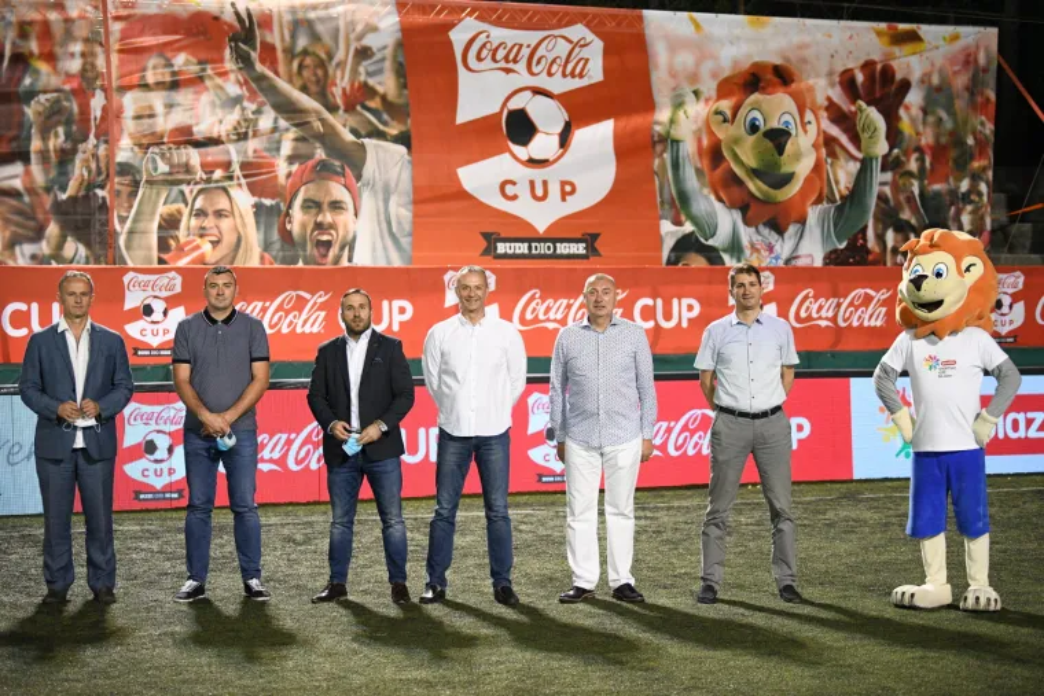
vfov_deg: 18.2
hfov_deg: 27.0
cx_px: 522
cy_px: 348
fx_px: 2175
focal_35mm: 75
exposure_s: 1/125
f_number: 2.8
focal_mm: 75
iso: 4000
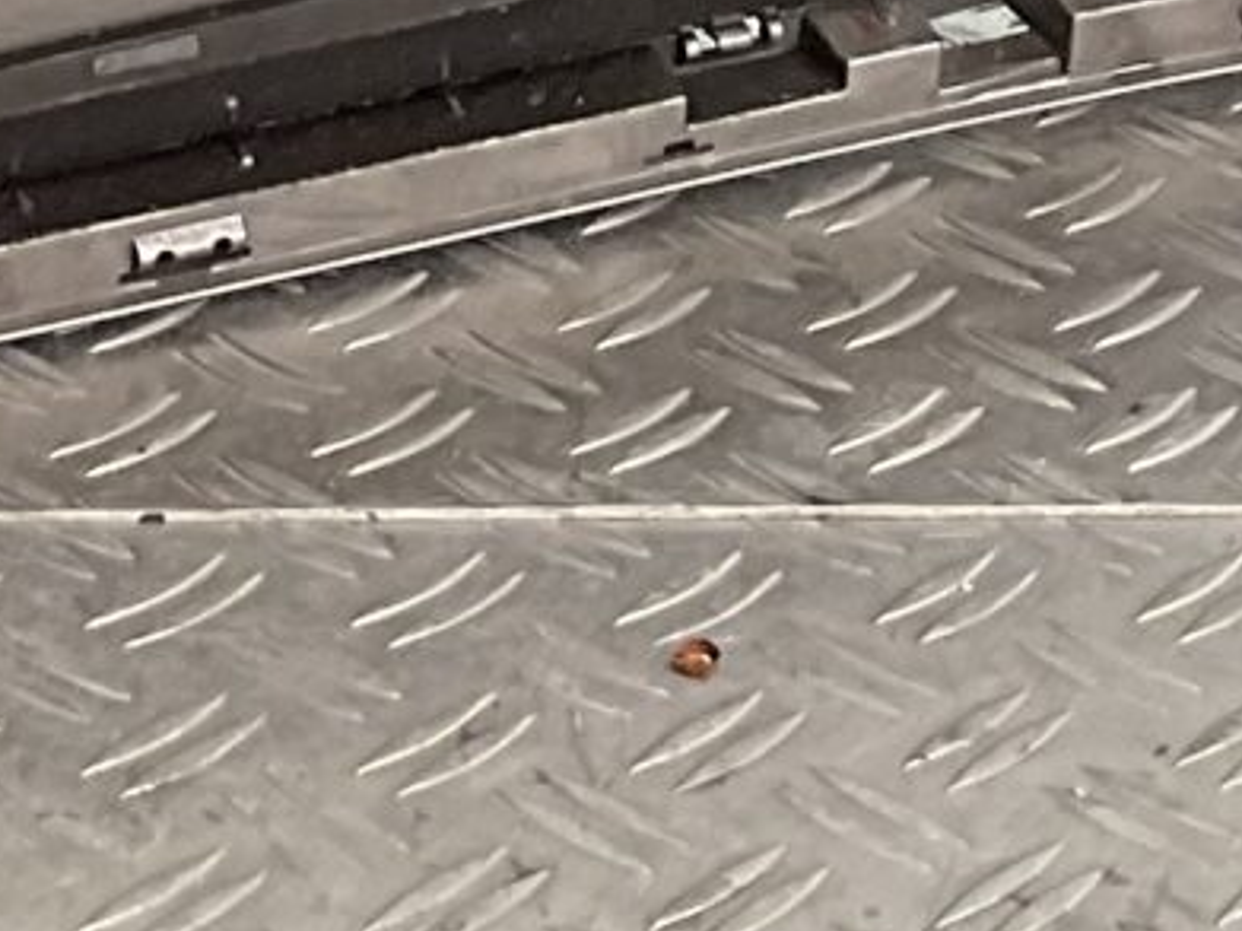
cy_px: -1830
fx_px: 6815
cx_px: 638
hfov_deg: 10.4
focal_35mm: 190
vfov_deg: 7.0
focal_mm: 3
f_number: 1.8
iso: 16
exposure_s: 1/123
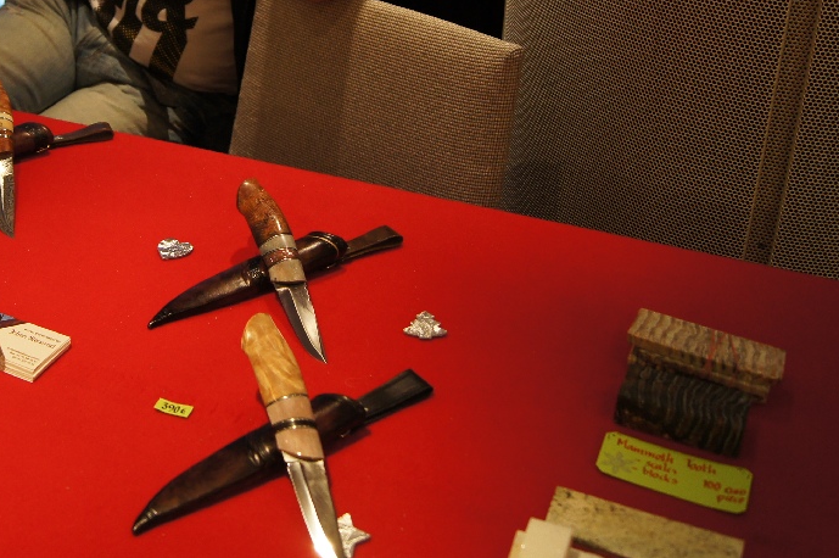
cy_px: 76
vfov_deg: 27.7
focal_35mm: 47
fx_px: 1094
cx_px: 228
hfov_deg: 40.9
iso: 400
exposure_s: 1/40
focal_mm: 18
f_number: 3.5
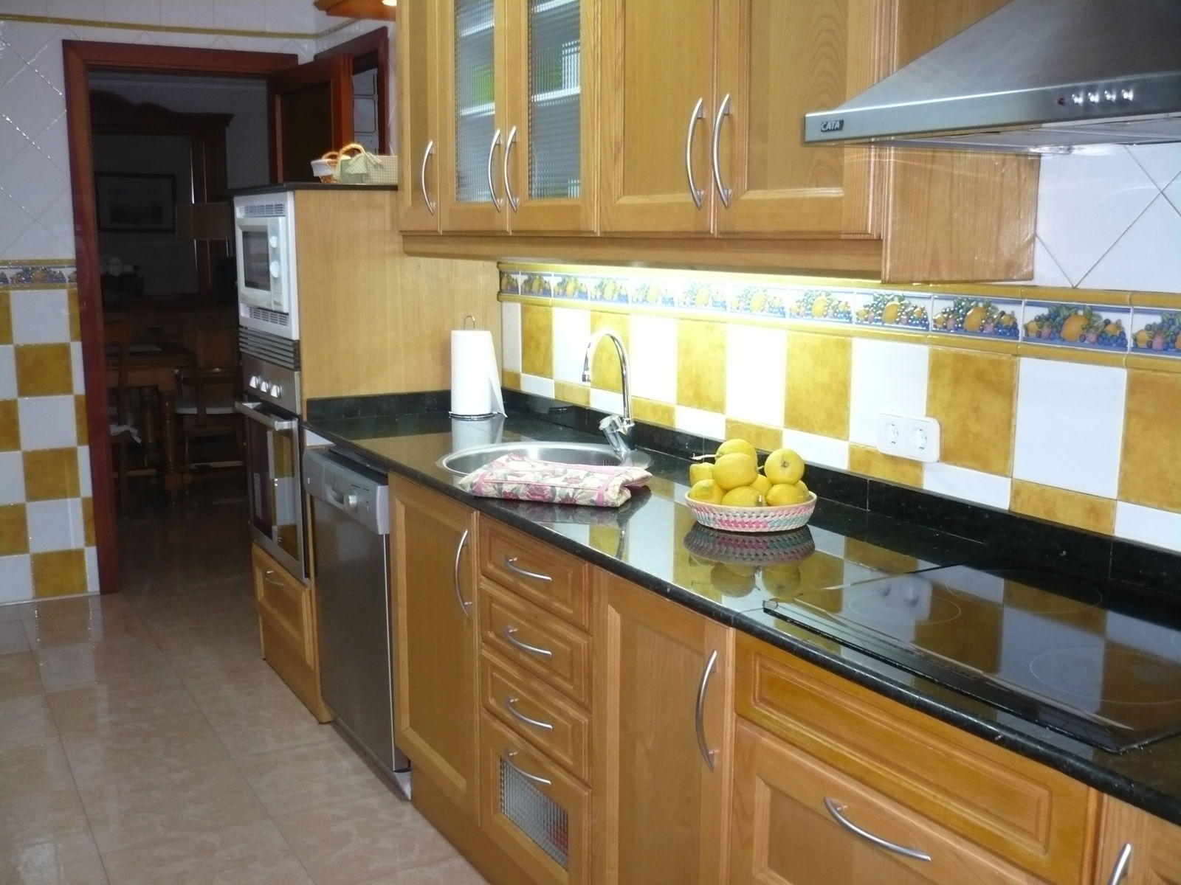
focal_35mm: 35
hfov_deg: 52.6
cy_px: 442
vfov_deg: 40.7
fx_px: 1194
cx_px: 590
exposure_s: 1/30
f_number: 2.8
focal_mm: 5.8
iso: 250
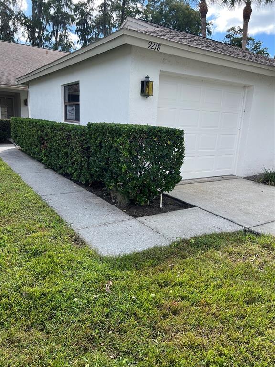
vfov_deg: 67.3
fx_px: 275
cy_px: 184
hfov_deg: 53.1
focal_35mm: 26
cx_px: 138
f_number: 1.5
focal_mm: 5.7
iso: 50
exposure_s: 1/1361
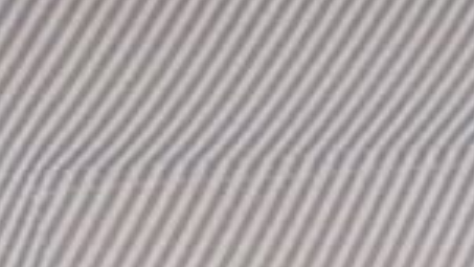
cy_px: 212
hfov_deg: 10.8
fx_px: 2502
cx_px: 163
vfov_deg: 6.1
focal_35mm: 199
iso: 200
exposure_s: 1/30
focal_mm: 10.4
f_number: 1.8
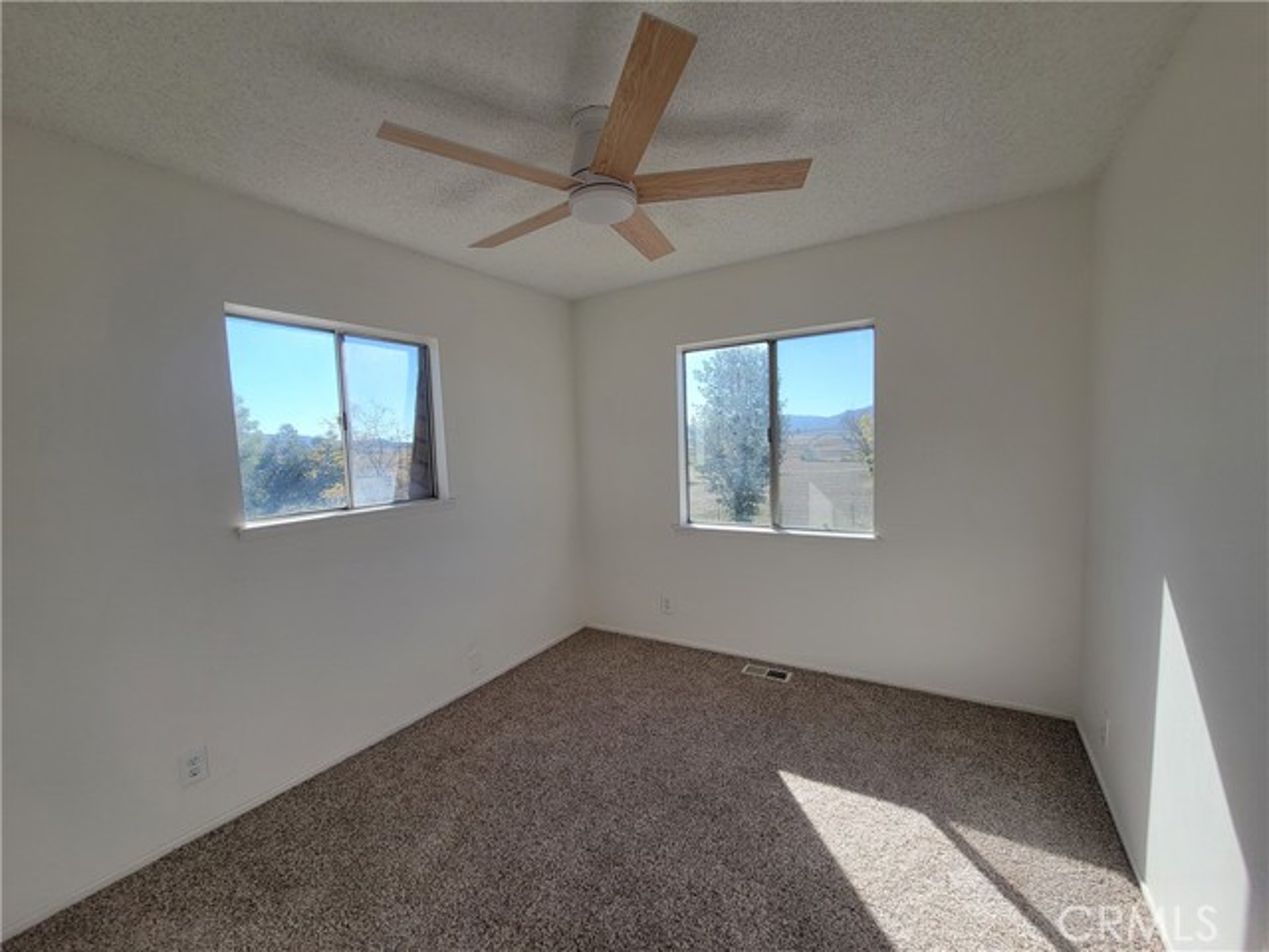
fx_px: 477
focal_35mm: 13
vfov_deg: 89.9
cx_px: 634
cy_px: 476
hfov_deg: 106.2
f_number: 2.2
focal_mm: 2.2
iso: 50
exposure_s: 1/681
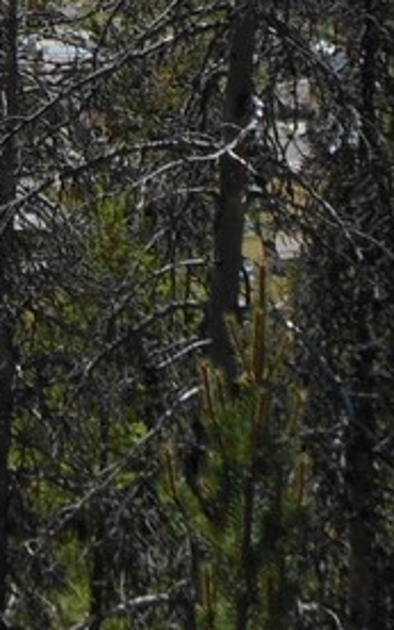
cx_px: -414
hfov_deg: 9.8
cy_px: -464
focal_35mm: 124
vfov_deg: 14.9
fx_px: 2131
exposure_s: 1/1000
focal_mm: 4.5
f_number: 3.2
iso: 80
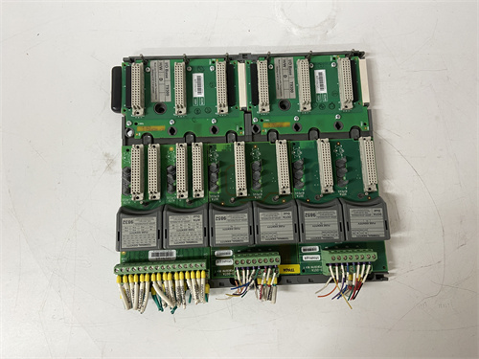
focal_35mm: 26
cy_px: 180
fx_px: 360
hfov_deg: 67.3
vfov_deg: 53.1
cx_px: 240
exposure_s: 1/50
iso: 125
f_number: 1.8
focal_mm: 4.25
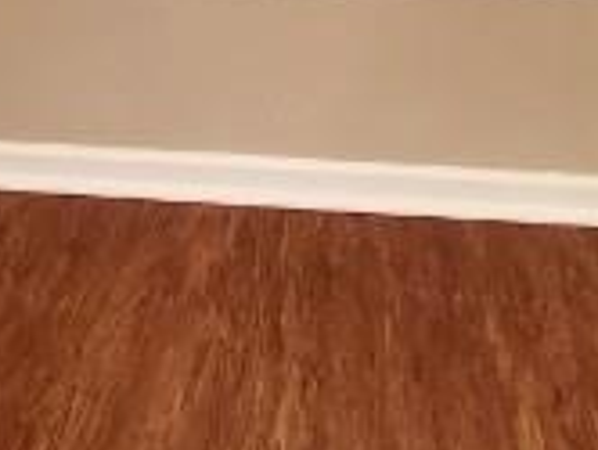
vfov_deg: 20.4
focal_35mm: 50
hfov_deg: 38.1
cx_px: 288
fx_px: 865
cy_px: -367
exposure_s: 1/60
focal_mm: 1.8
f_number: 2.2
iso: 400
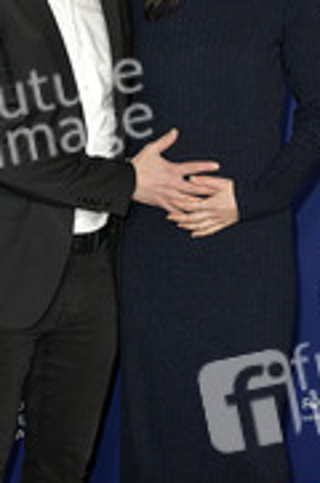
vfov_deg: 21.9
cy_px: 256
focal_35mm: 93
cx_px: 93
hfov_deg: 14.6
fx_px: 1245
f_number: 5.6
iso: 2000
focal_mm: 42
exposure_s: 1/200
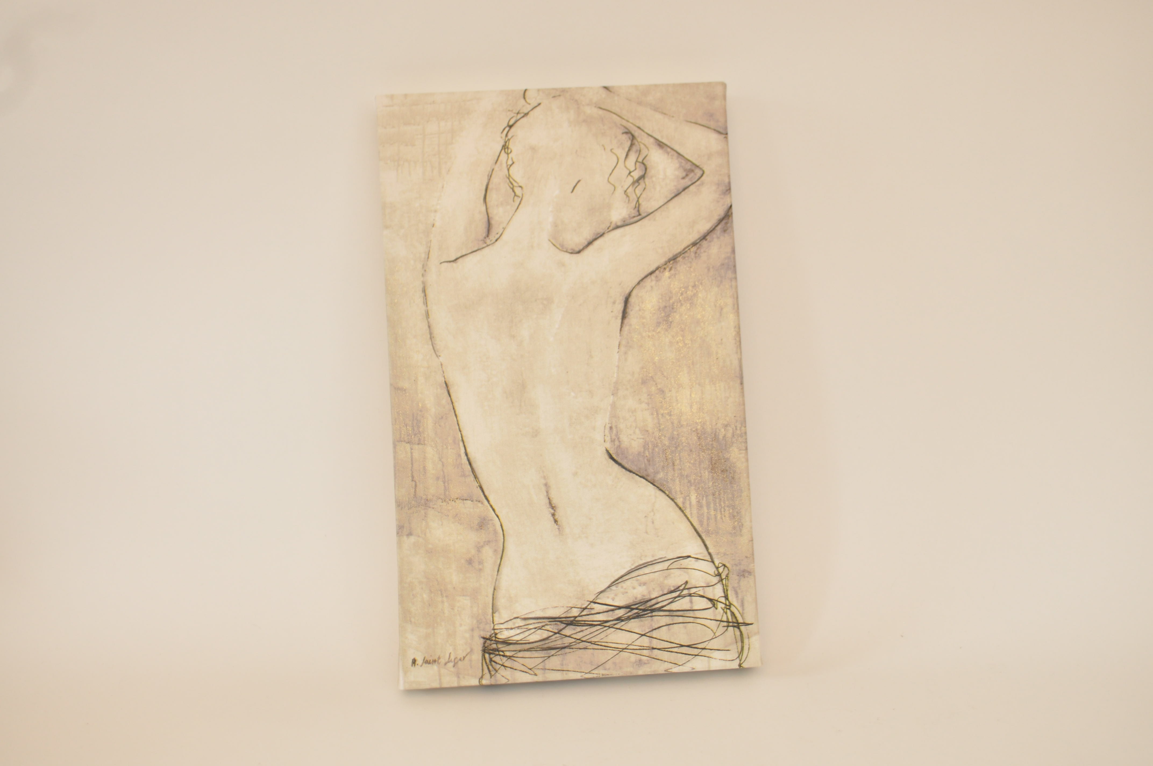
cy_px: 383
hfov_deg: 49.6
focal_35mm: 39
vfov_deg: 34.1
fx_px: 1248
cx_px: 576
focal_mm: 26
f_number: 6.3
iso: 800
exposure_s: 1/15
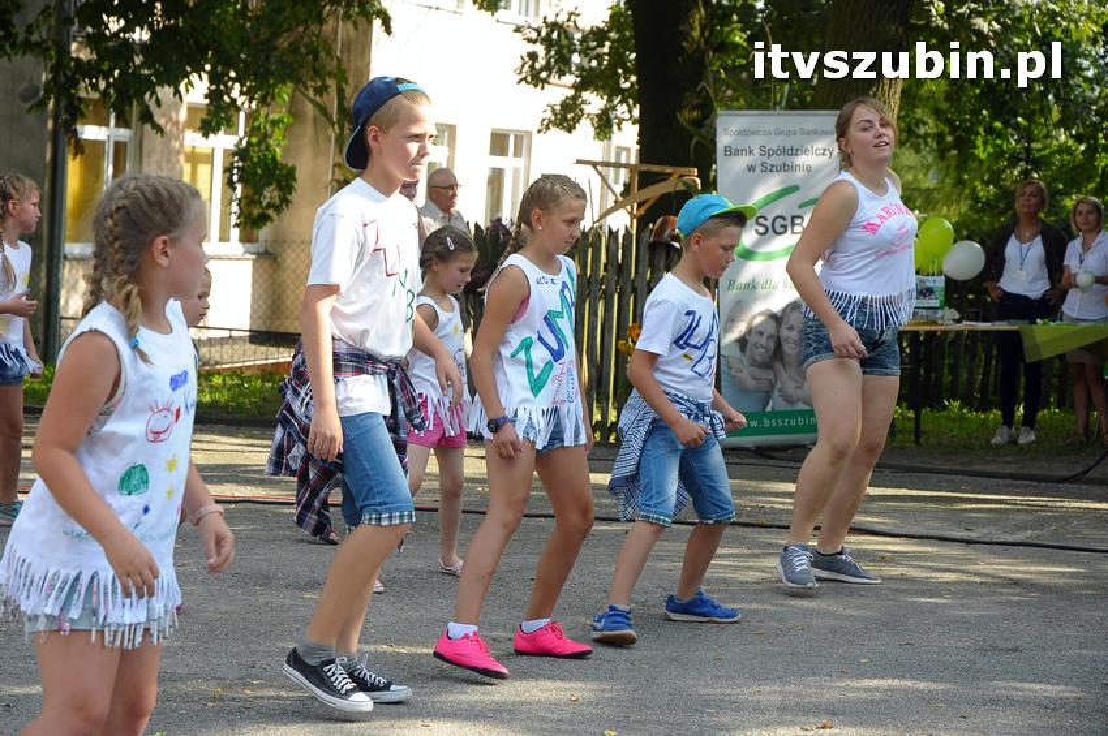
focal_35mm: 105
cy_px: 368
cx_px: 554
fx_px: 3228
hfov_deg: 19.5
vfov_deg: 13.0
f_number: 6.3
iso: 640
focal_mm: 70
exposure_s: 1/640
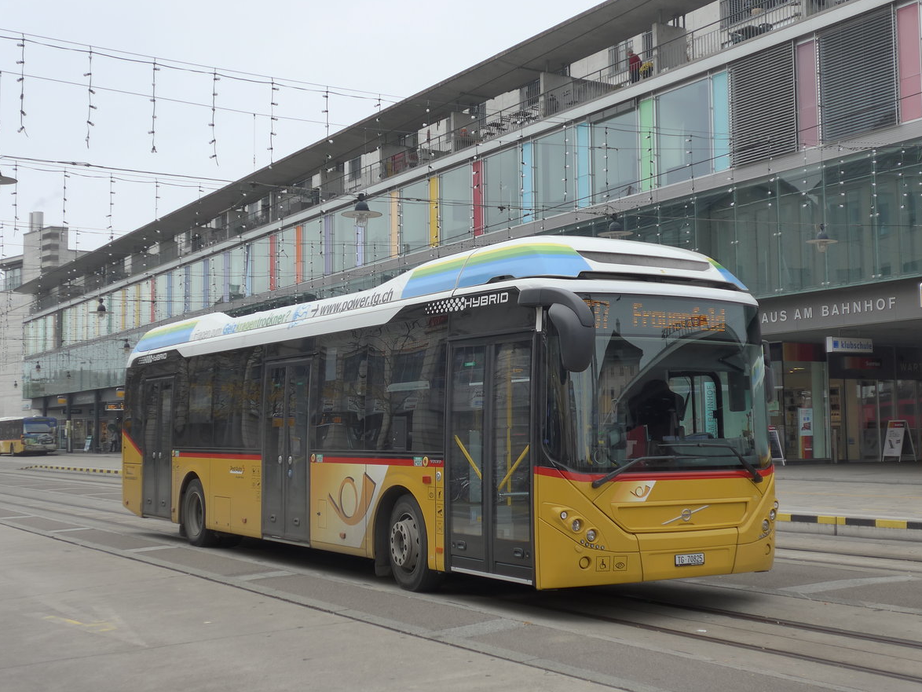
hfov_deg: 40.4
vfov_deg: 30.9
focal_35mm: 47
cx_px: 466
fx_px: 1252
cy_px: 342
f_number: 3
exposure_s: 1/500
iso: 160
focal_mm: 9.5
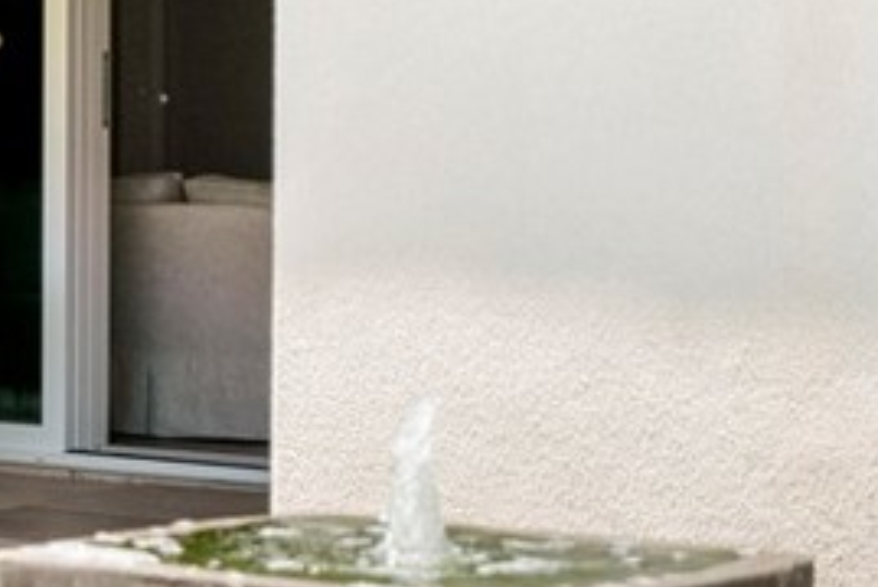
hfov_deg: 14.1
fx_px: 3247
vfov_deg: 10.3
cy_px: 207
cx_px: -548
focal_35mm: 133
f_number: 4
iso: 200
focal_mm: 35
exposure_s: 1/1000
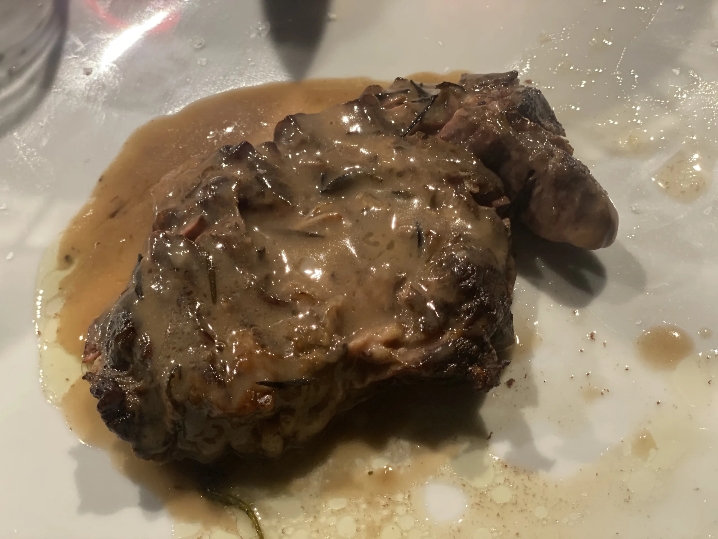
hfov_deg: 36.8
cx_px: 359
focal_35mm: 52
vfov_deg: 28.0
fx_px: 1079
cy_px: 270
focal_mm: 6
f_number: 2
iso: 250
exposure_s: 1/33
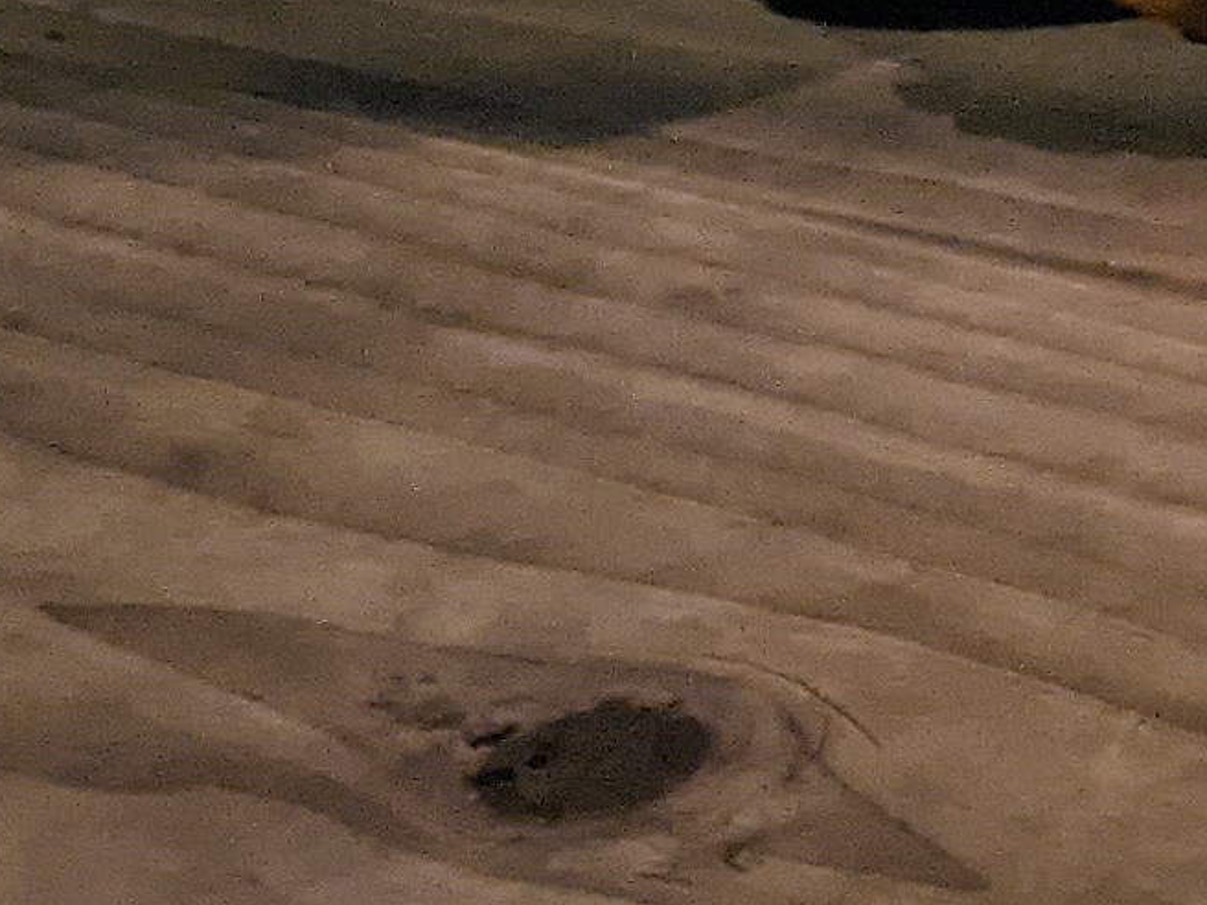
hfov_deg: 11.1
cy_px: -1416
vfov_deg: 8.1
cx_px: 2125
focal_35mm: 166
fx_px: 5788
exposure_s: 1/8.57
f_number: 1.8
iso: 211
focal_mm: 4.44
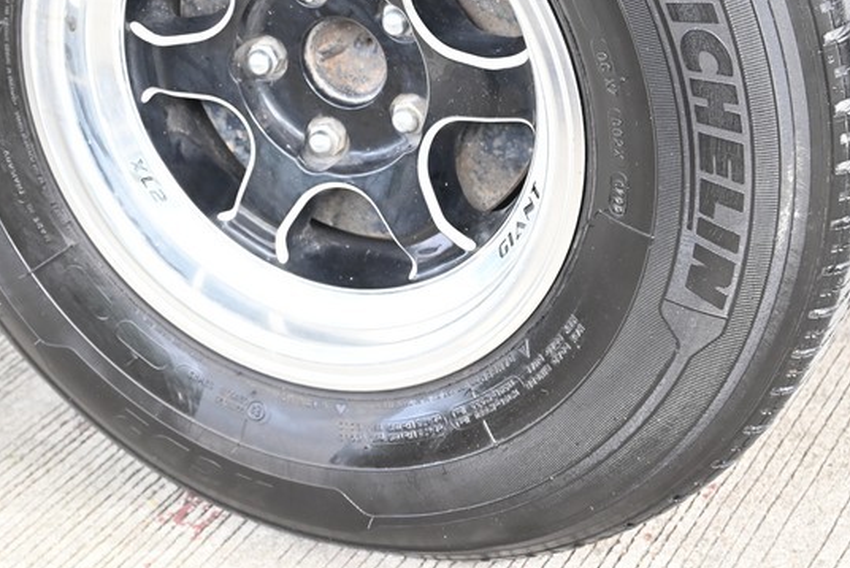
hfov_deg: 25.2
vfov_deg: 16.9
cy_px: 67
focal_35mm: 80
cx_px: 300
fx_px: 1890
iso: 1250
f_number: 5.3
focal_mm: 39
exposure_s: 1/200
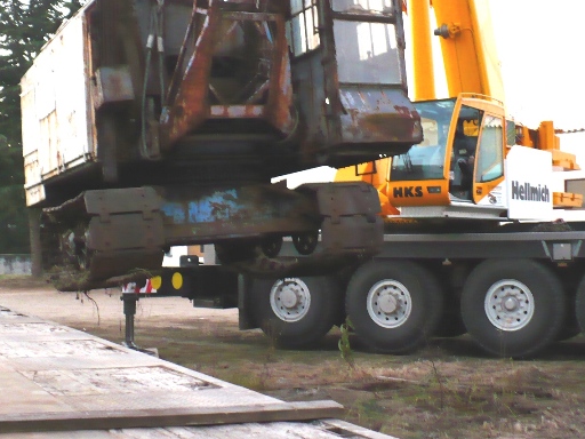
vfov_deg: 27.8
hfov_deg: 36.8
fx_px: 879
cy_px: 135
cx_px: 274
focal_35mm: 52
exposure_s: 1/30
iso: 200
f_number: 2.8
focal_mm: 6.1
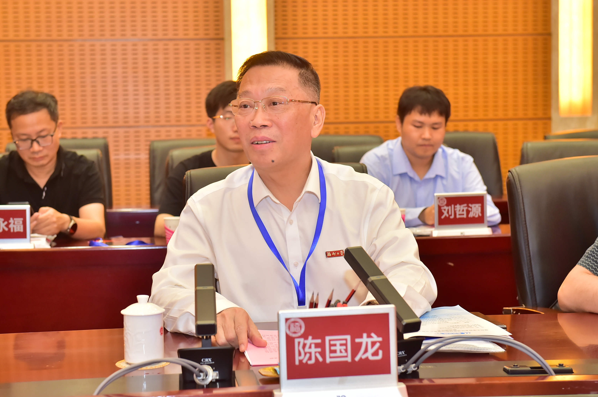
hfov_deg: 27.4
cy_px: 182
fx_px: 1228
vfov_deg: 18.4
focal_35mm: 74
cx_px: 276
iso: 1600
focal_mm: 62
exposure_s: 1/60
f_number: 5
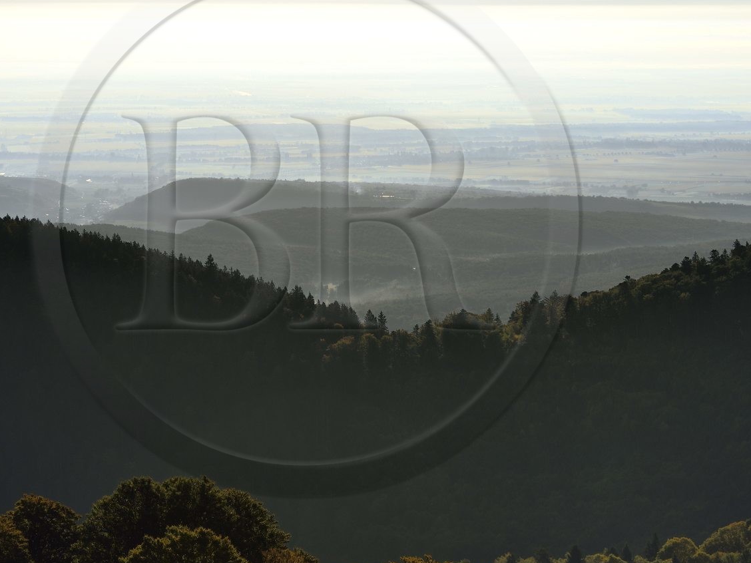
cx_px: 304
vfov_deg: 10.7
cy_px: 221
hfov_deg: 14.2
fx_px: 3016
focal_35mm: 139
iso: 200
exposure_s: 1/1600
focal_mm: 102
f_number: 7.1
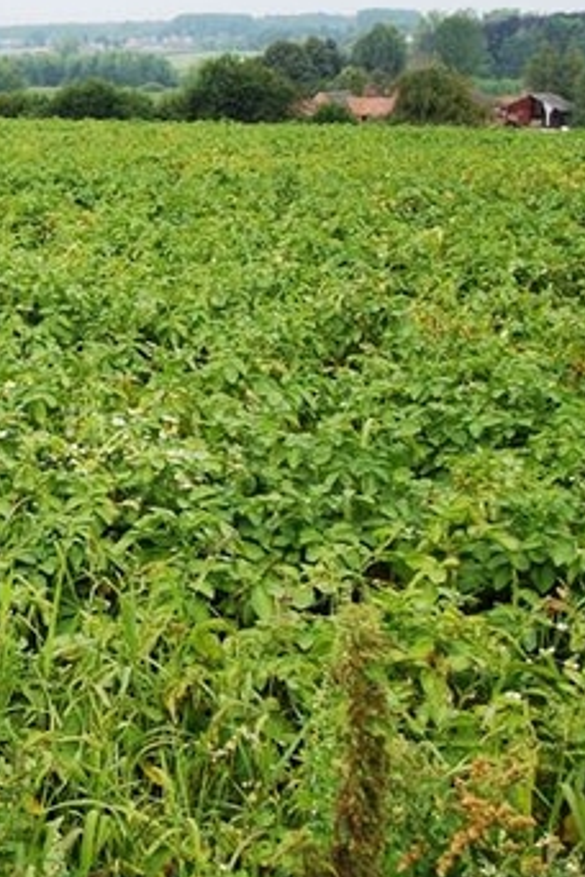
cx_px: -144
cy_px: 354
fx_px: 1779
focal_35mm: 73
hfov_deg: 17.7
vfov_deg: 27.6
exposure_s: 1/640
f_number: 3.2
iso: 80
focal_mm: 7.1
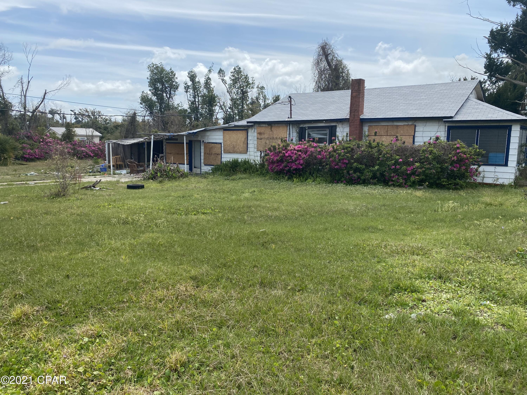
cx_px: 264
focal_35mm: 26
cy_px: 198
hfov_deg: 67.3
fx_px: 396
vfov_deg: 53.1
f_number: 1.8
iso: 32
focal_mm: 4.25
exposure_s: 1/3040
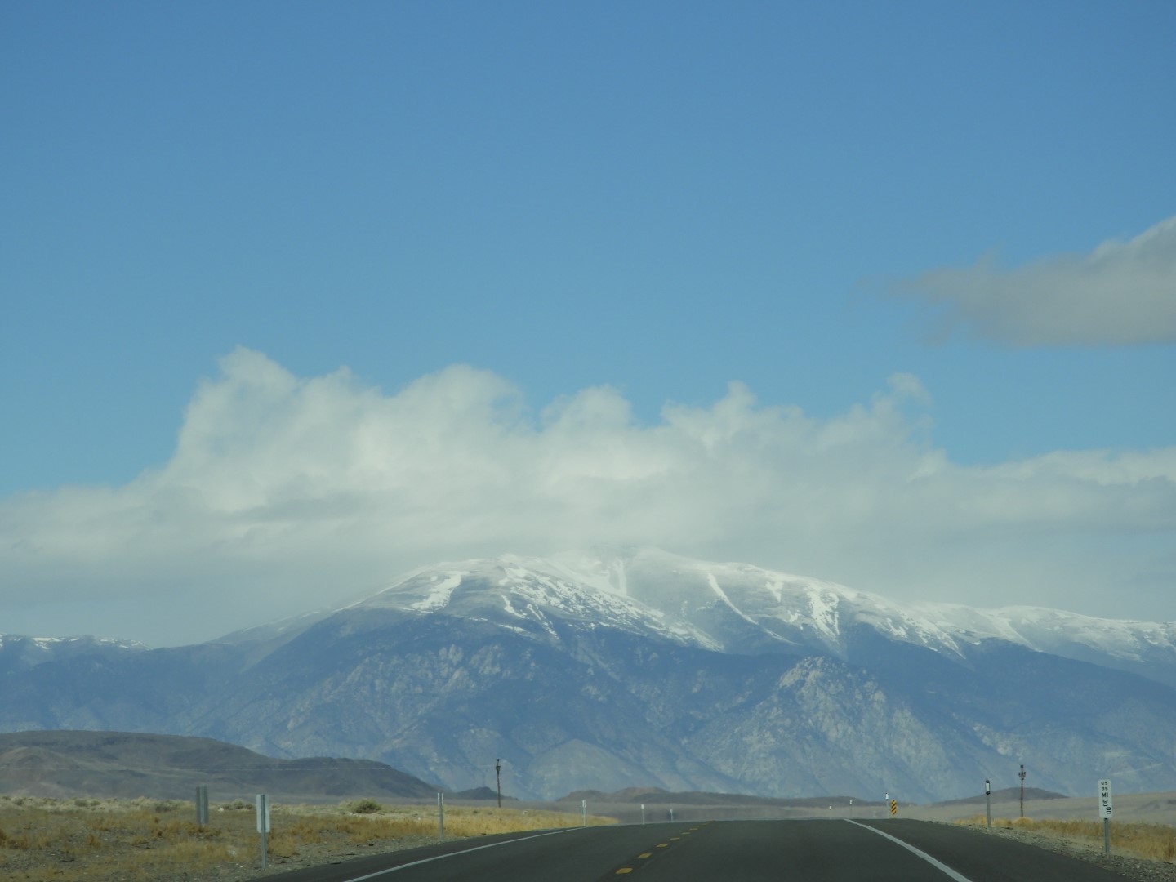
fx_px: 6115
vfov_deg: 8.2
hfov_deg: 11.0
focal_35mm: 180
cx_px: 588
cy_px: 441
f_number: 5.3
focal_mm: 32.2
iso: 100
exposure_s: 1/1000
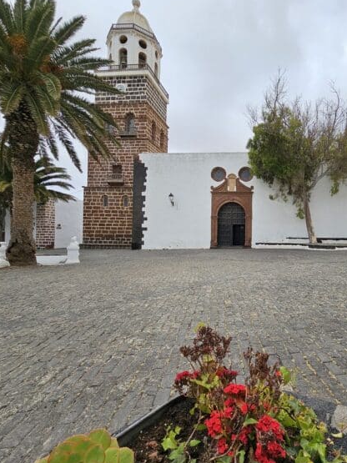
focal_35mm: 18
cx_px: 237
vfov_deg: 87.8
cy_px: 233
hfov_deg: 69.1
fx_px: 241
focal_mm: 2.2
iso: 50
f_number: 2.2
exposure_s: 1/3238
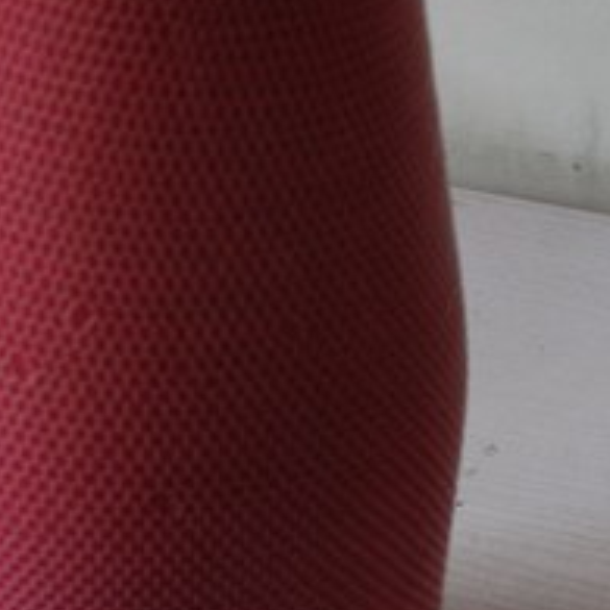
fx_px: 2193
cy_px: 388
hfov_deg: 15.8
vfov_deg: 15.8
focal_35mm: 110
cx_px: 163
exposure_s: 1/60
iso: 640
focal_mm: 24
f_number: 7.1
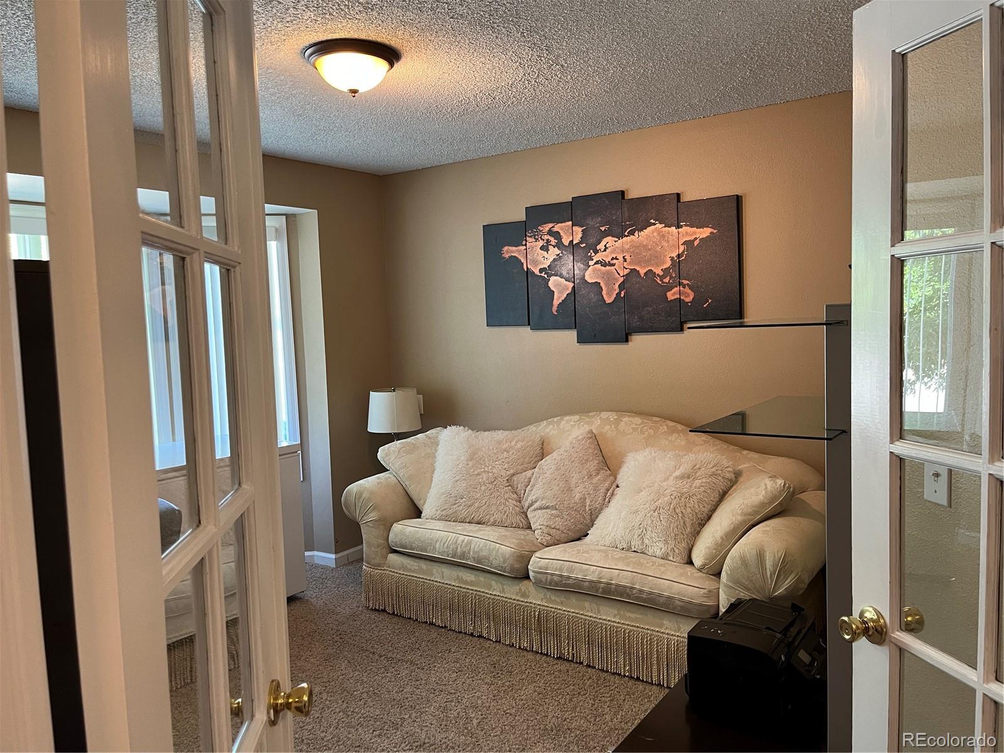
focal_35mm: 26
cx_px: 502
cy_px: 376
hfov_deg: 67.3
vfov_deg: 53.1
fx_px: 754
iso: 200
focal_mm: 5.1
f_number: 1.6
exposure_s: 1/60
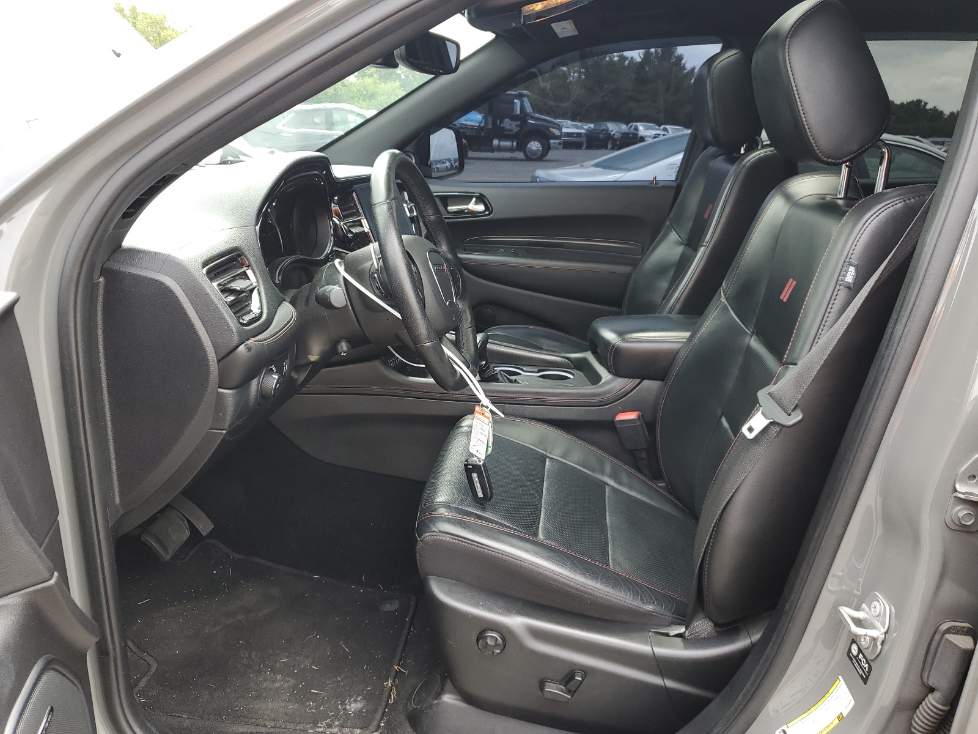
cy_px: 367
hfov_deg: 67.3
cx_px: 489
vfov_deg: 53.1
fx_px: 735
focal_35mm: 26
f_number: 1.5
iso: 50
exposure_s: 1/217
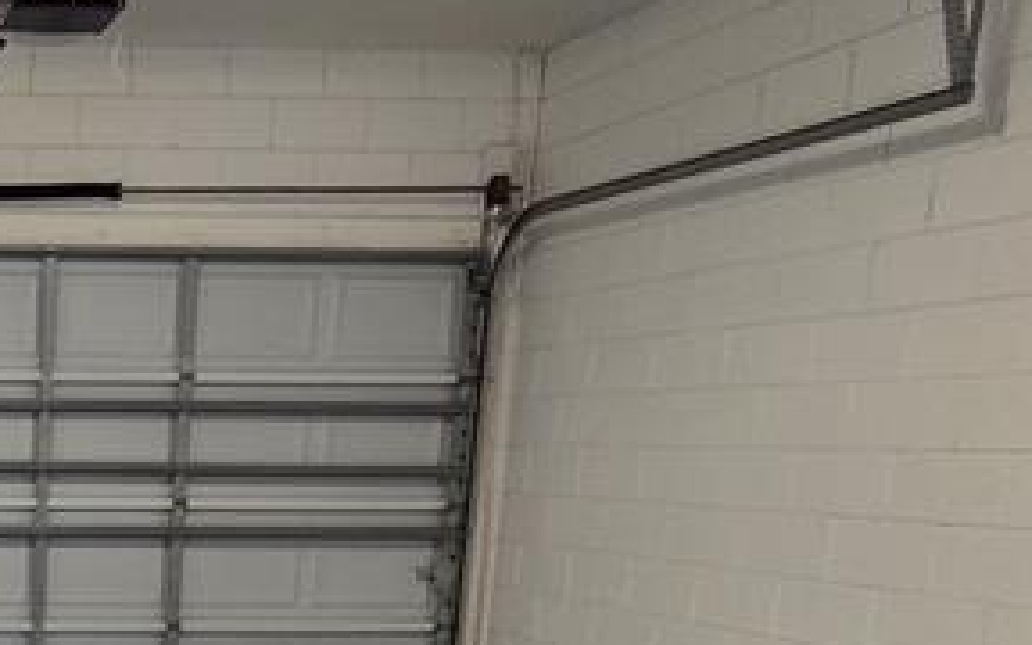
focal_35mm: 49
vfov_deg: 24.4
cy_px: 727
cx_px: -194
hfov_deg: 33.7
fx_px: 1378
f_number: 2.2
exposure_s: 1/60
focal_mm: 2.2
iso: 320
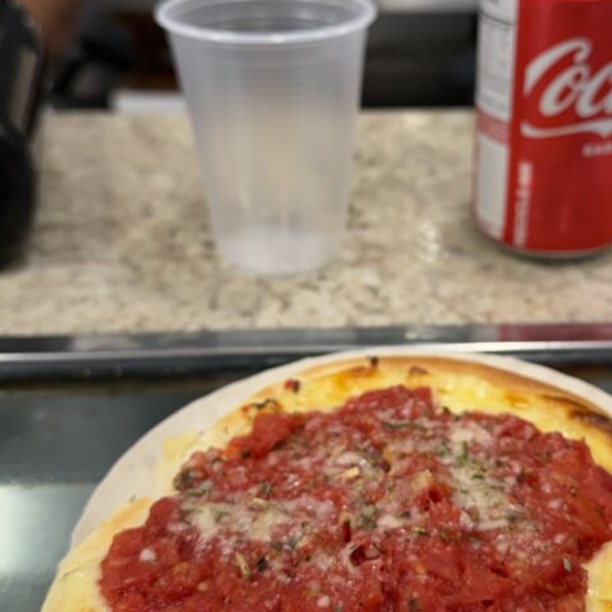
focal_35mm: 46
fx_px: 920
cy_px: 288
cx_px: 390
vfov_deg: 36.8
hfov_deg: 36.5
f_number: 1.78
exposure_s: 1/120
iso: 100
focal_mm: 6.76
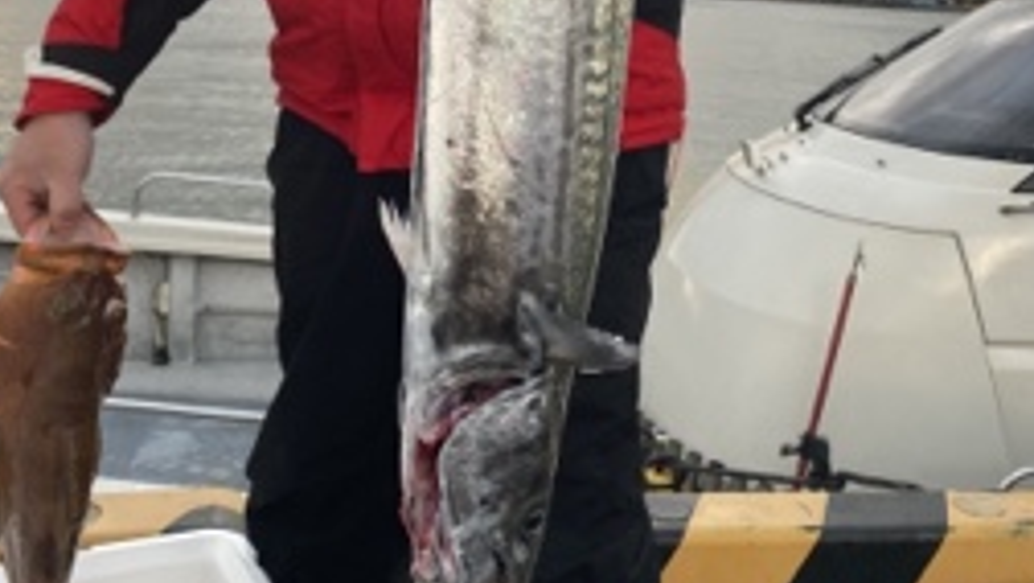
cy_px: 53
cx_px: 554
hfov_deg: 45.4
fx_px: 1234
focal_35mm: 45
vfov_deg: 25.7
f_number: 1.8
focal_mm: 4.25
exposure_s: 1/122
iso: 80
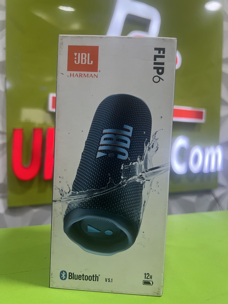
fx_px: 228
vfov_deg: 67.3
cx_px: 114
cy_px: 152
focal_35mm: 26
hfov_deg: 53.1
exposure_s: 1/99
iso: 125
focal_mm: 5.7
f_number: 1.5
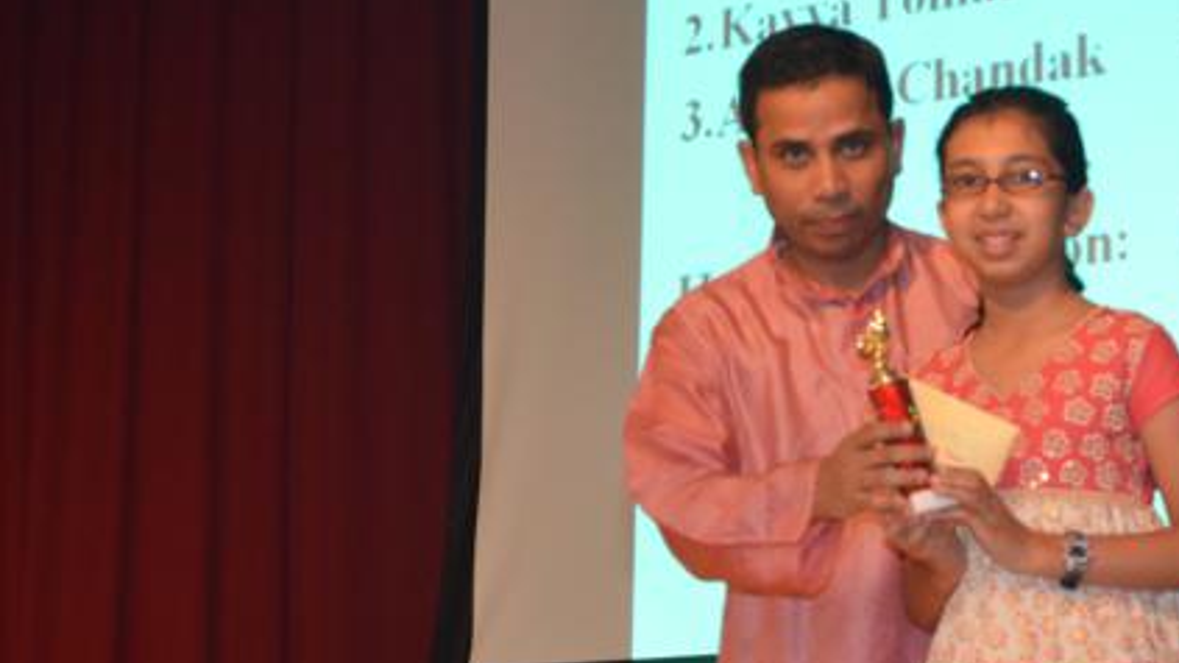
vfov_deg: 10.6
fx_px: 3564
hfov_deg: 18.8
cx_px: 730
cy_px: 515
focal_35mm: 114
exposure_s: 1/60
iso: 2200
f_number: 4.8
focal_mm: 48
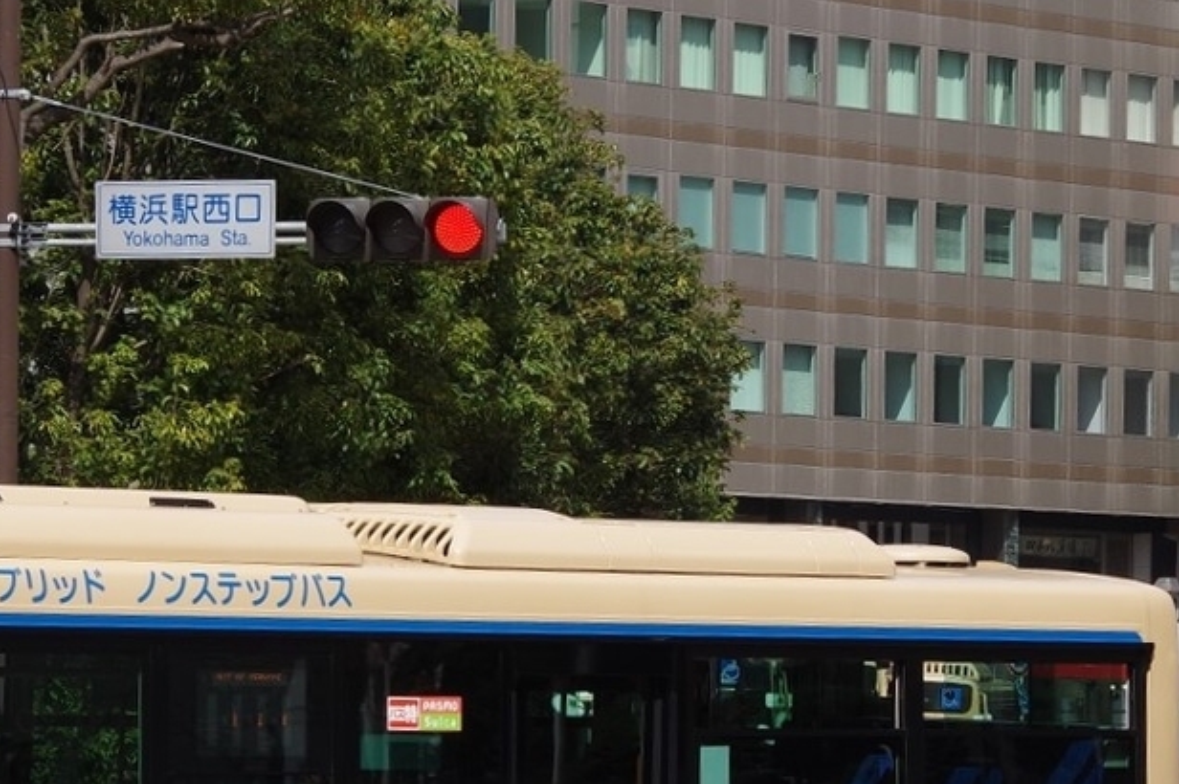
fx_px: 5072
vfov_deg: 8.8
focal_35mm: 155
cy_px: 762
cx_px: 268
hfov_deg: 13.2
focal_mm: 53
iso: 200
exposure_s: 1/320
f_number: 10
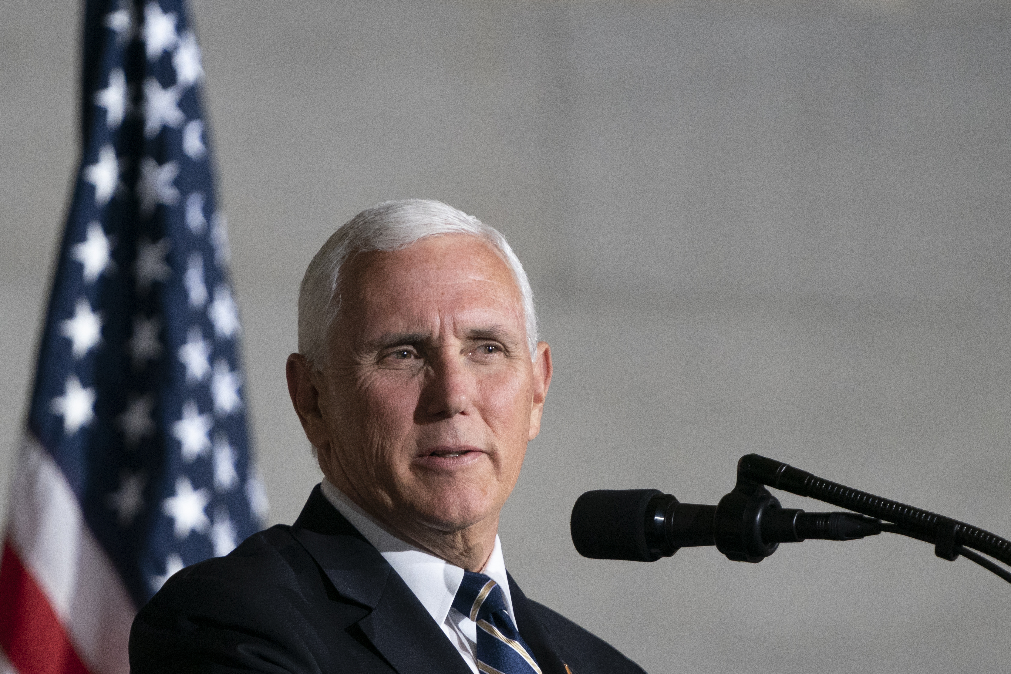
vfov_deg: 2.7
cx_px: 575
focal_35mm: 504
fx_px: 14153
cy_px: 517
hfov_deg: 4.1
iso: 3200
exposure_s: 1/640
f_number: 4
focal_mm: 280
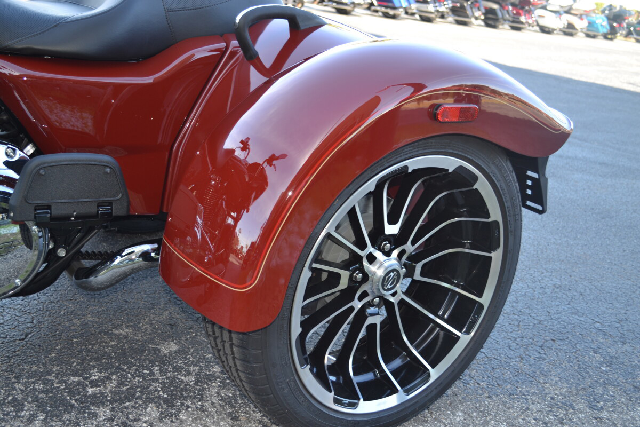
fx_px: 693
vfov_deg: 34.2
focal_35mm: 39
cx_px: 320
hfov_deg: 49.6
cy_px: 214
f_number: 4.2
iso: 100
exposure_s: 1/60
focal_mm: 26
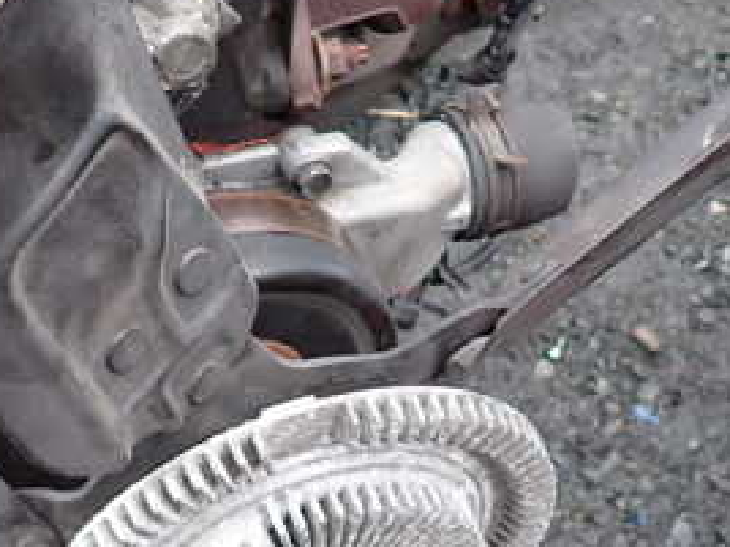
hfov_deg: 33.9
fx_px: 1181
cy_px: 288
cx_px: 212
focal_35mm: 56
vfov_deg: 26.1
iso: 100
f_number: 2
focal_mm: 4.5
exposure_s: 1/100
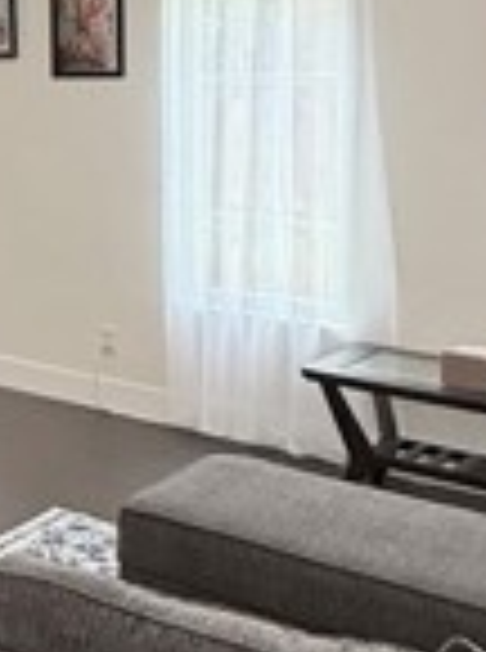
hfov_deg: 18.5
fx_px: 1166
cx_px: -382
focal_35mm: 62
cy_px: 99
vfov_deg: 30.3
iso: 200
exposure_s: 1/120
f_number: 2.2
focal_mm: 2.22
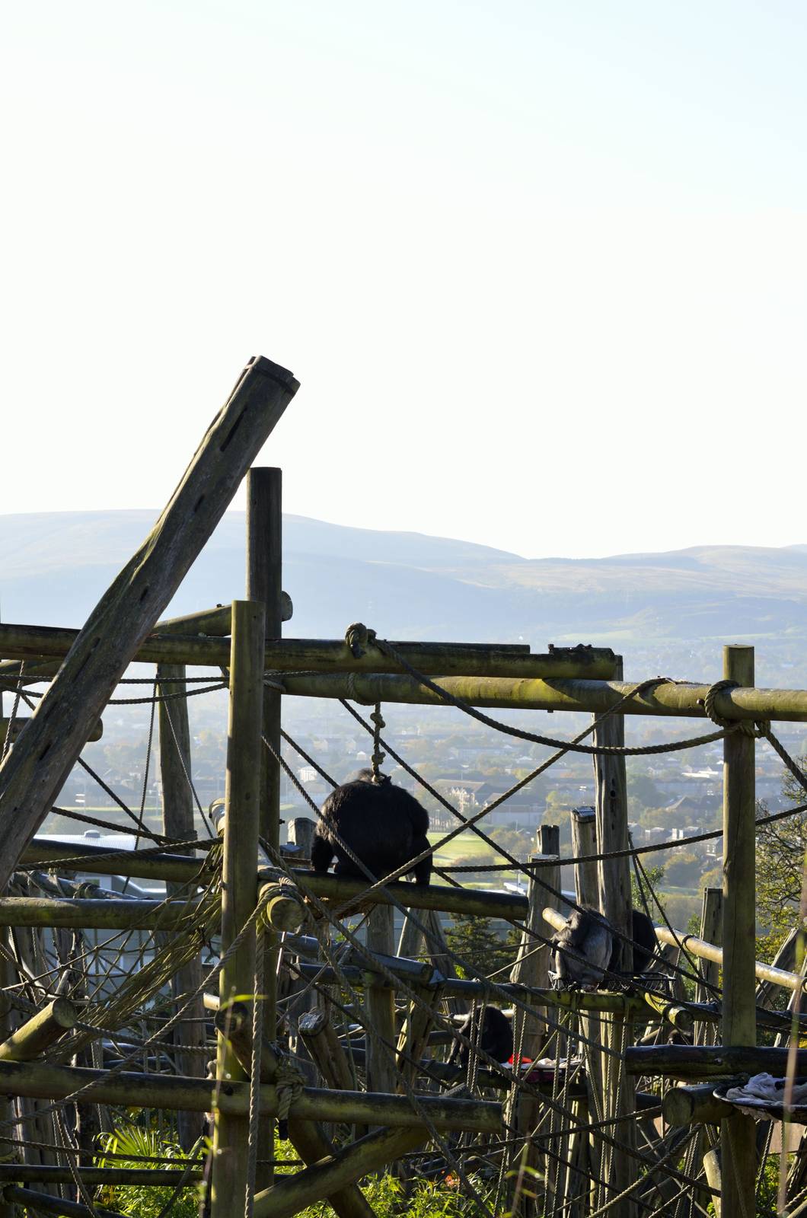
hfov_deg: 13.0
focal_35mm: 105
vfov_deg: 19.5
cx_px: 404
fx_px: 3546
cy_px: 609
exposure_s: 1/250
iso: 180
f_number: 8
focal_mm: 70
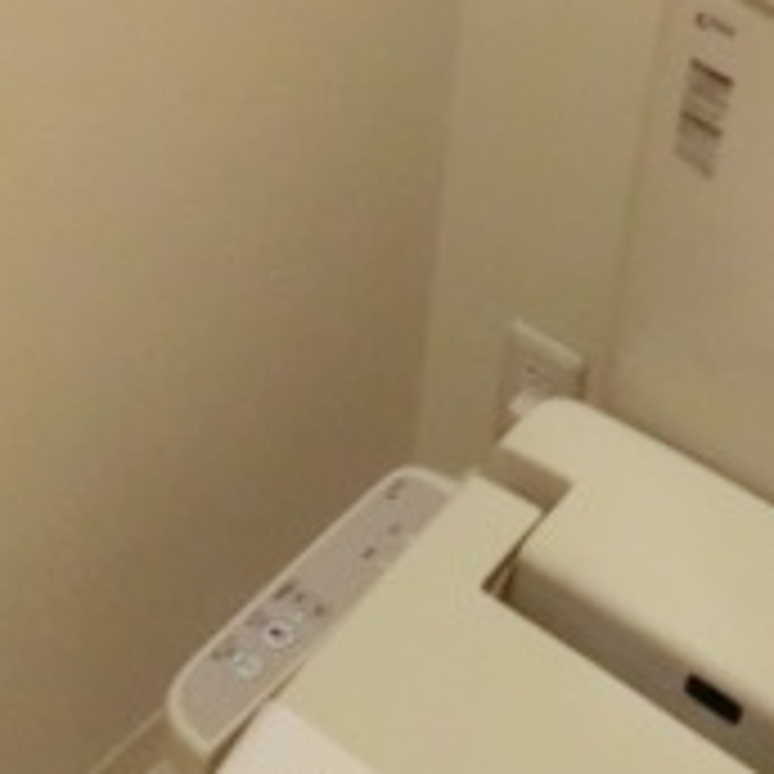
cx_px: 306
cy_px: 626
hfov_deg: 21.9
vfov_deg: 21.6
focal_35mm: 79
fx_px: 1998
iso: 800
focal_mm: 4.3
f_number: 3.2
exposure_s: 1/30
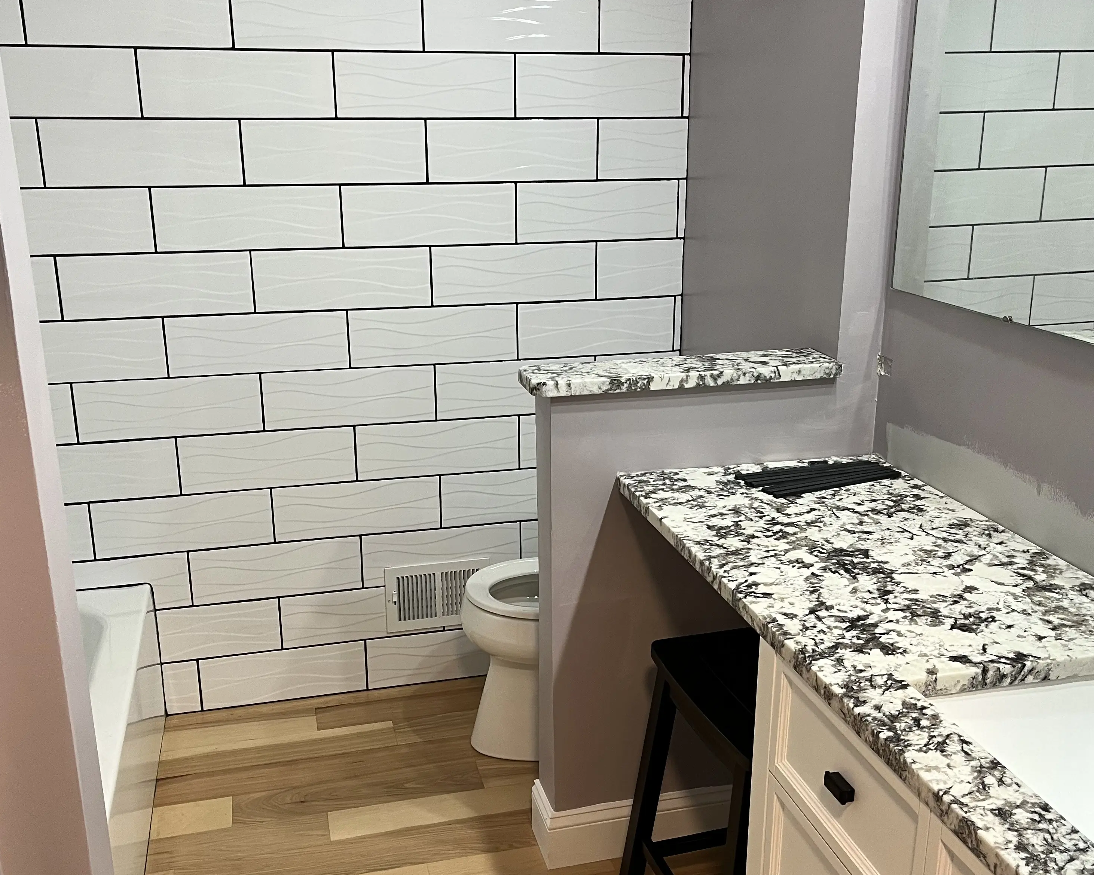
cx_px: 553
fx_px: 1133
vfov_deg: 42.2
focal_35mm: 35
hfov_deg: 51.5
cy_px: 450
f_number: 1.6
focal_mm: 5.1
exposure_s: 1/60
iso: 125
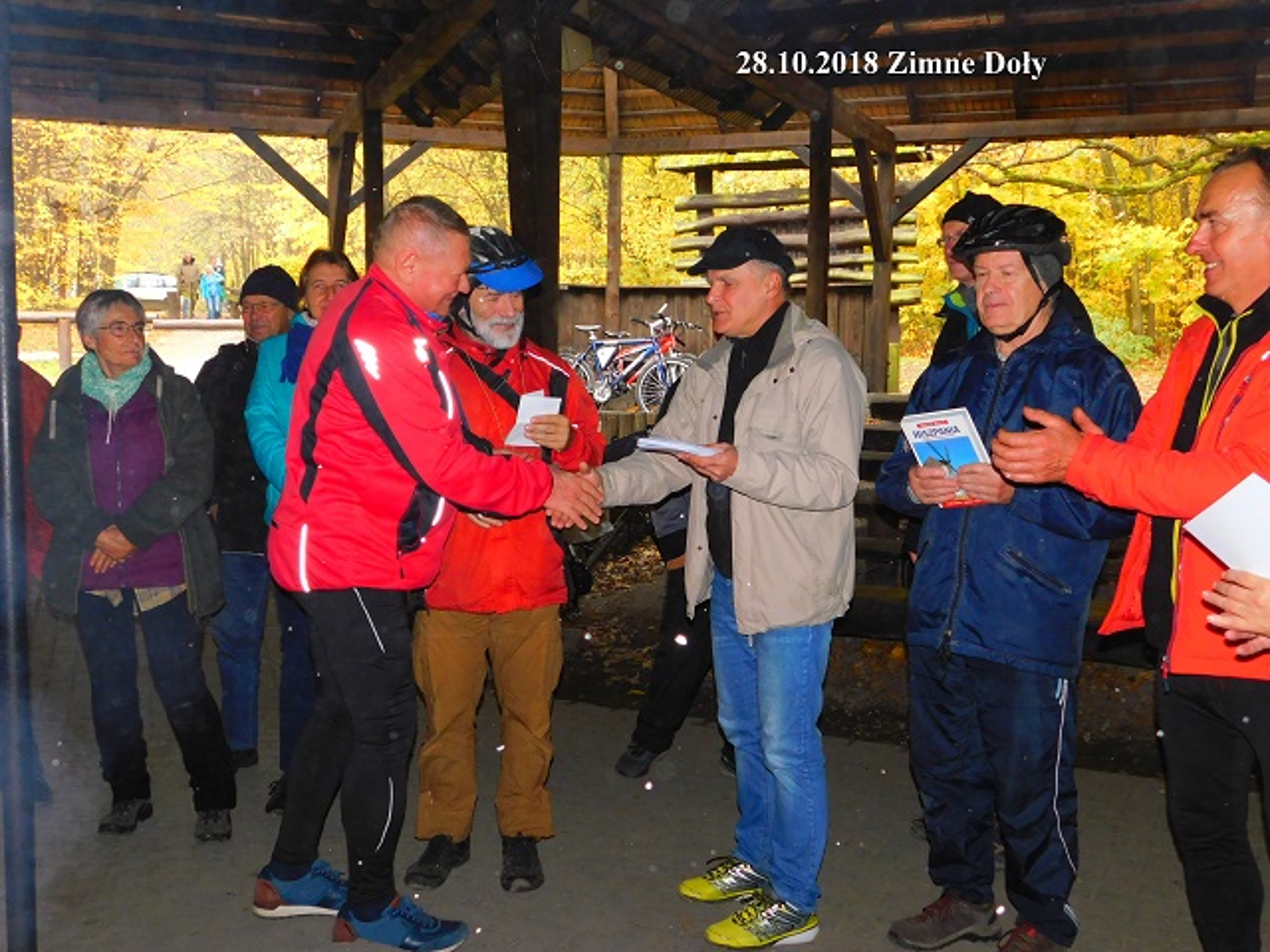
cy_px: 476
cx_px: 635
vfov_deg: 39.7
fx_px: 1321
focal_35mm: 36
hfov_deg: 51.4
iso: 320
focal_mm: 6.3
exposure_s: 1/30
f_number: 3.5
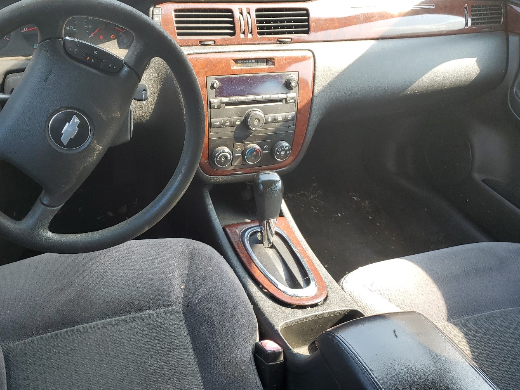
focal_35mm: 33
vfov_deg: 42.8
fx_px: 496
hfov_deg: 55.0
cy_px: 220
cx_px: 208
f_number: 1.5
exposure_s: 1/185
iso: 50
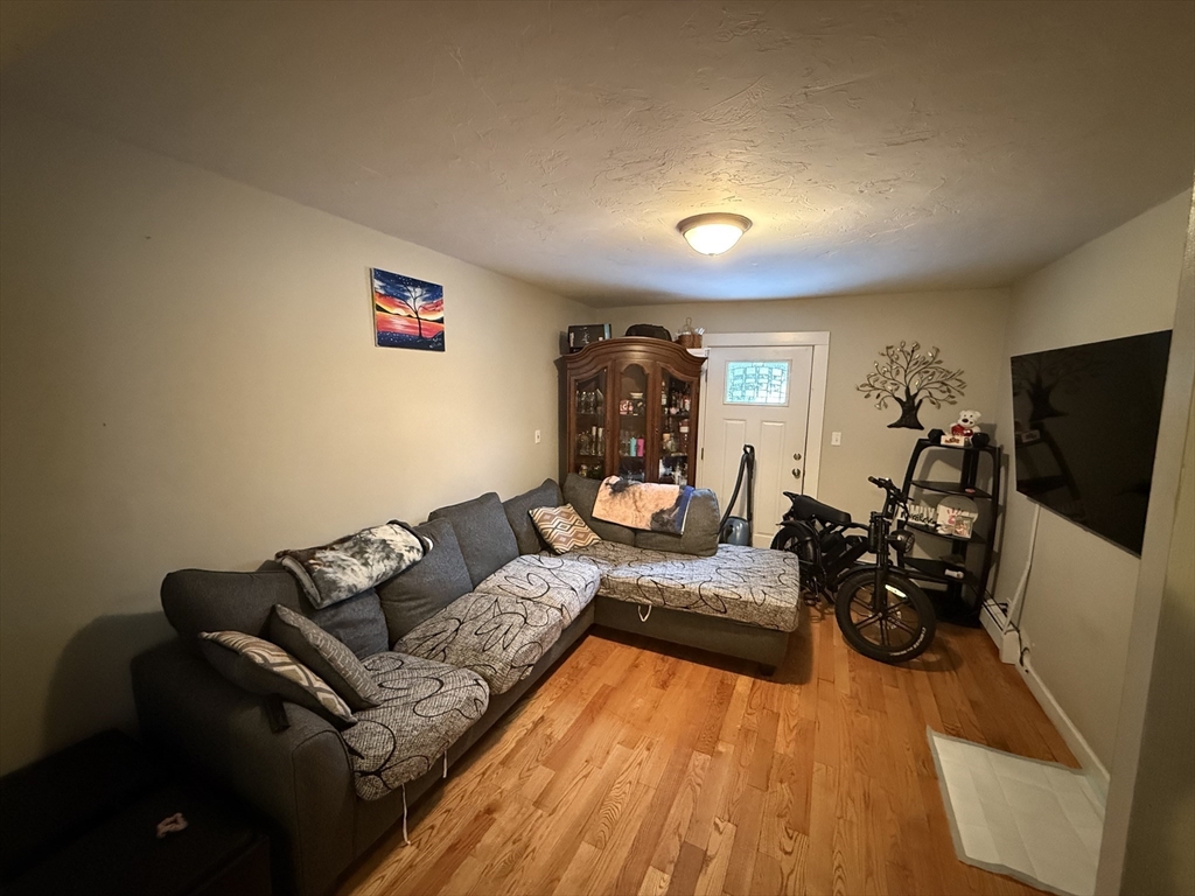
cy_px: 448
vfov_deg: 85.7
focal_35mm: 14
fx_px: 483
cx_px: 598
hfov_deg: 102.1
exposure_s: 1/40
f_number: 2.2
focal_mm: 2.22
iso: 1250
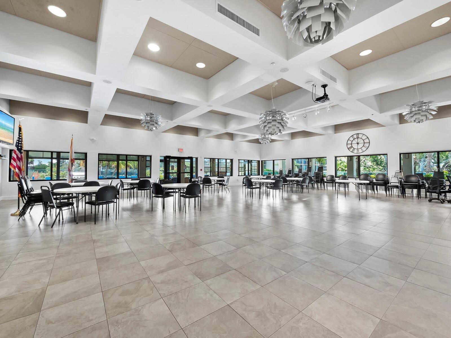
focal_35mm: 14
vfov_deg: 85.7
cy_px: 169
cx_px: 226
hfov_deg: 102.1
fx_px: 182
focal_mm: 7
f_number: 11
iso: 400
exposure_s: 1/1.25
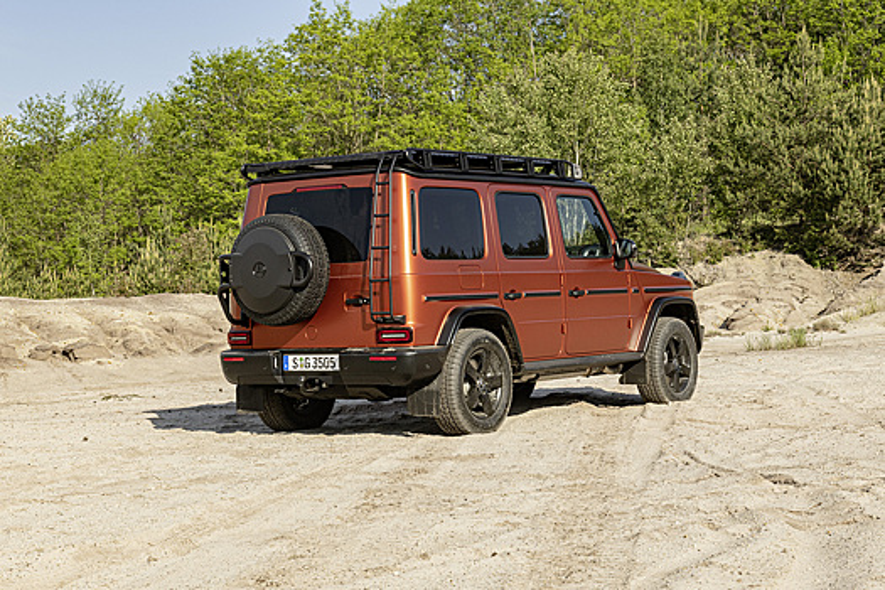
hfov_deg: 28.8
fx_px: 1721
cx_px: 442
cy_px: 295
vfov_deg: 19.5
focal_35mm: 70
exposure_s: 1/400
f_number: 16
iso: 500
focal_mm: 70
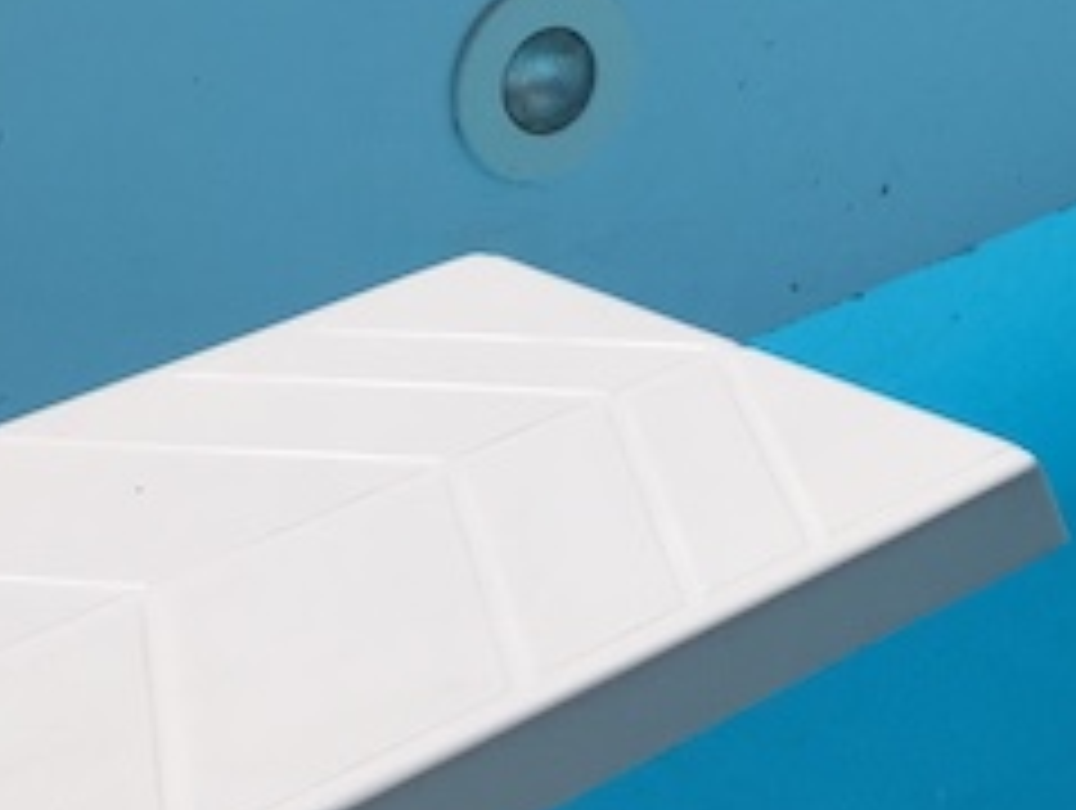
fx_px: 3393
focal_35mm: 109
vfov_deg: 13.5
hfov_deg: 16.1
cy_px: 47
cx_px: 1715
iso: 32
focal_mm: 4.15
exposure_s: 1/6623
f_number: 2.2
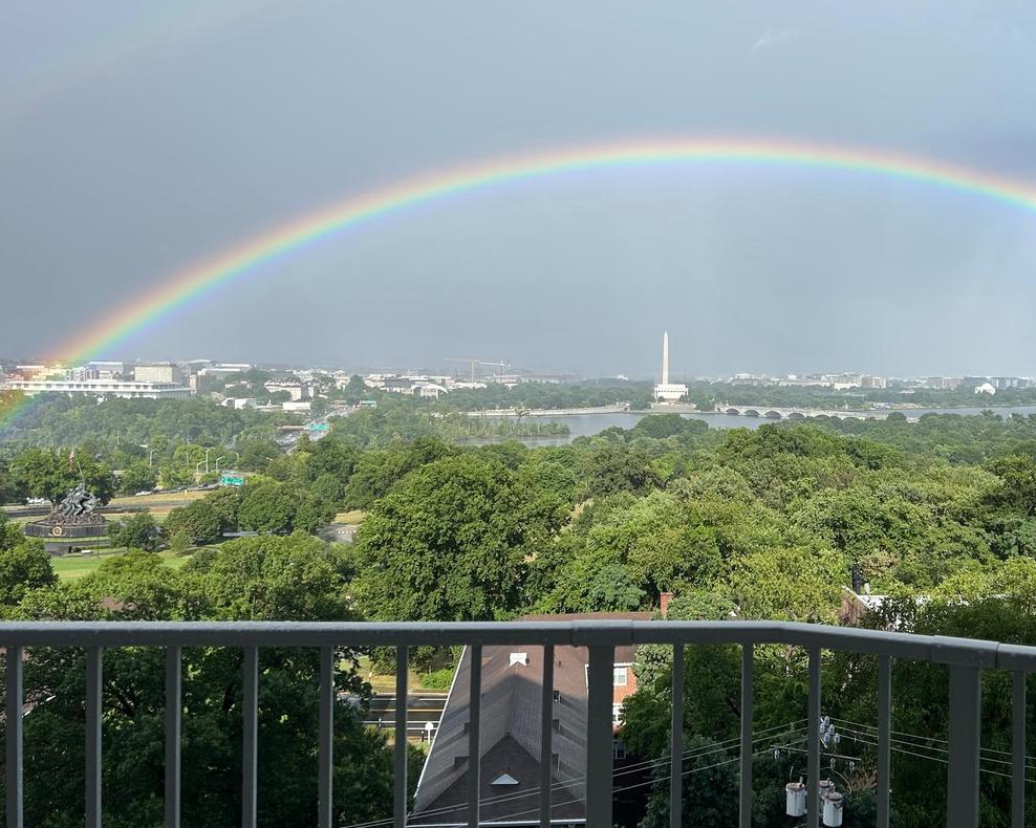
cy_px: 414
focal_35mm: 37
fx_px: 1134
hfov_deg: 48.1
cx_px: 704
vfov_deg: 40.1
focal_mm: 5.7
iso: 50
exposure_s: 1/4630
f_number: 1.5
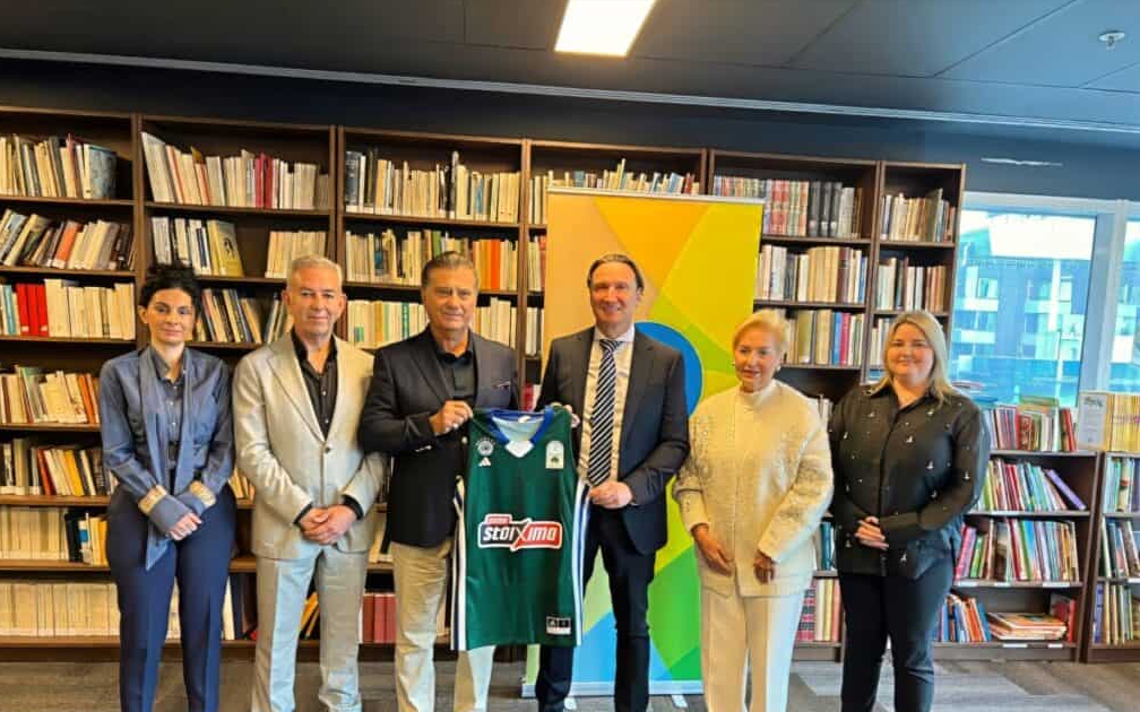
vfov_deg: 44.3
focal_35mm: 28
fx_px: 870
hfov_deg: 66.5
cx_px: 563
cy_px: 432
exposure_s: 1/50
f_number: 1.5
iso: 100
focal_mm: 5.7
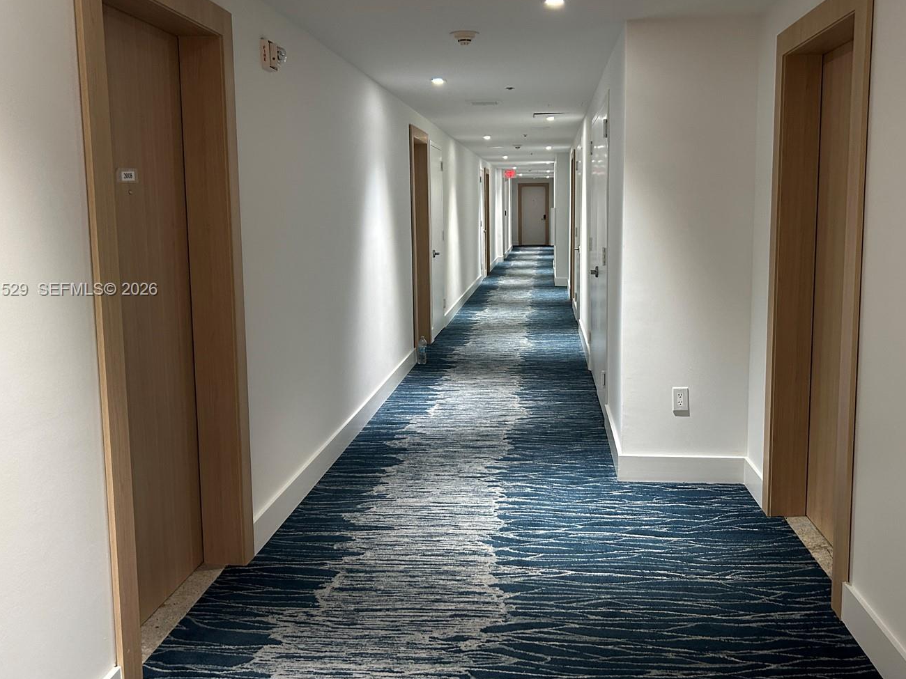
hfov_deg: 56.7
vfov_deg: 44.0
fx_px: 838
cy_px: 290
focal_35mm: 32
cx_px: 498
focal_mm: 5.7
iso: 160
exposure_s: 1/60
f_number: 1.5
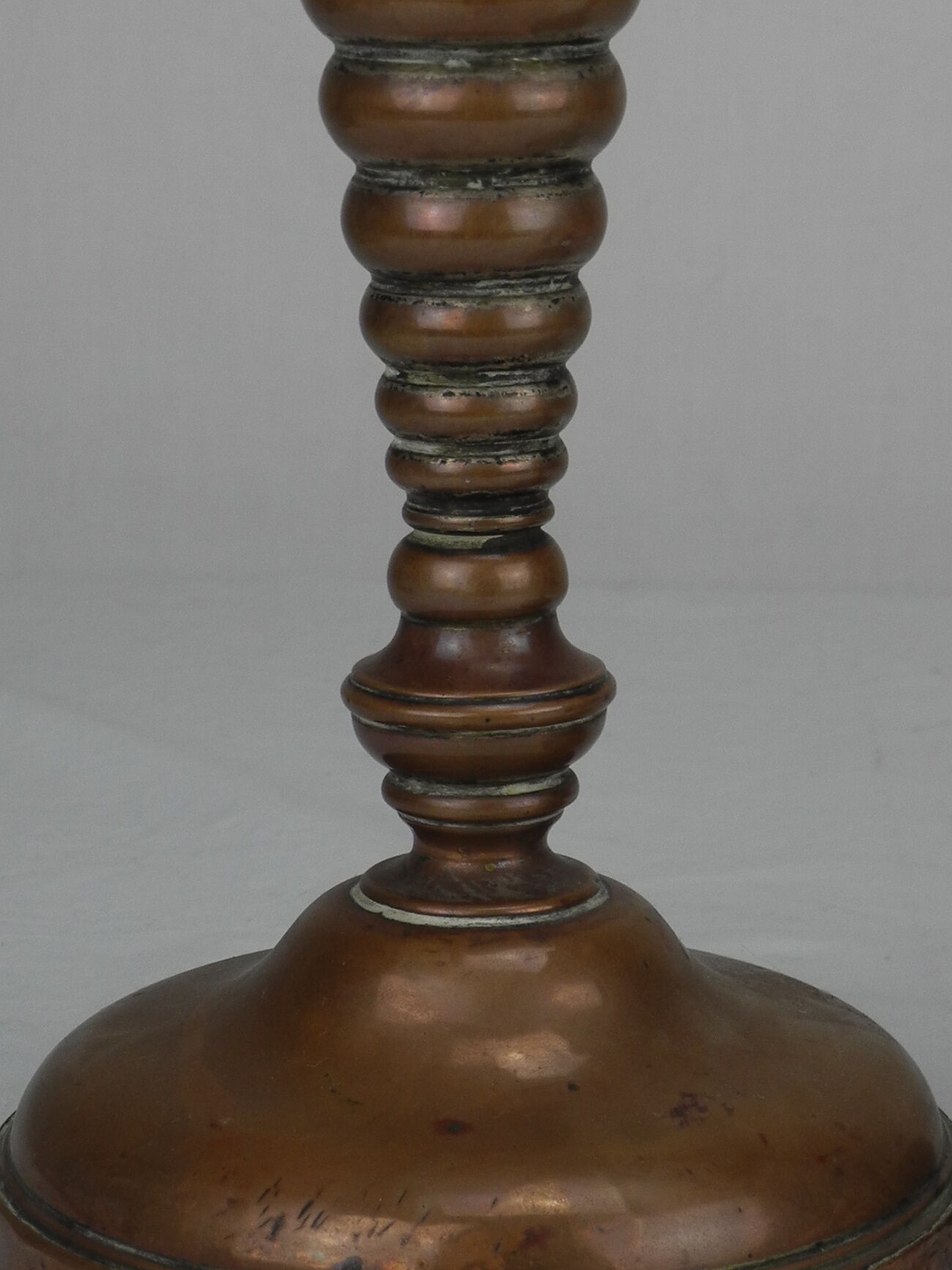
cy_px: 185
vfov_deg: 15.3
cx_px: 614
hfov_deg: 11.6
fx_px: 4694
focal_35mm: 128
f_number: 3.5
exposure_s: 1/164
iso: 100
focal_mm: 13
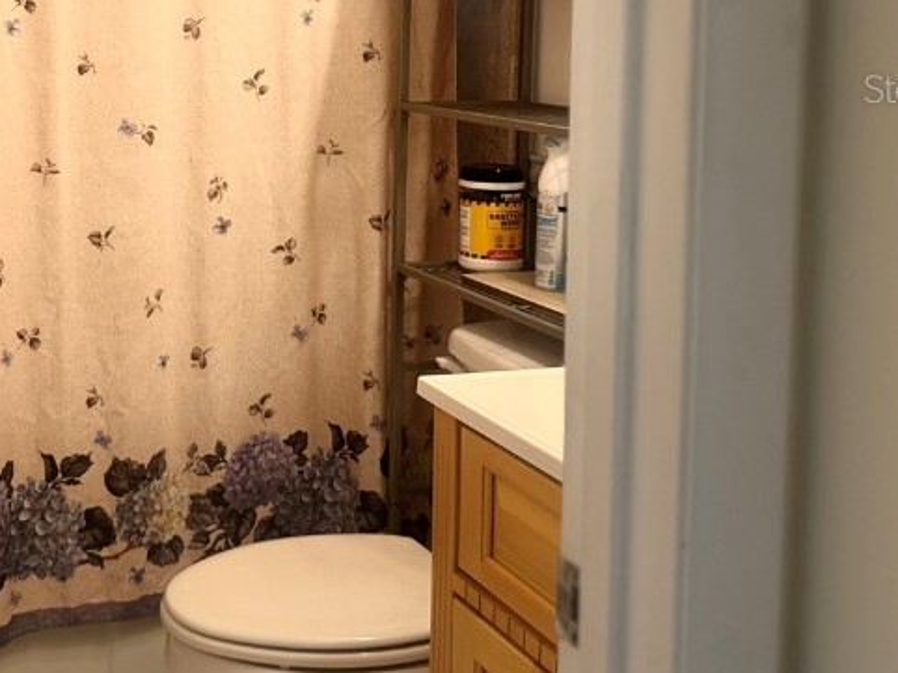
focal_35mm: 51
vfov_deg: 27.7
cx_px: 86
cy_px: 88
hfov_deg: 35.3
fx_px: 1322
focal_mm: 6.76
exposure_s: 1/60
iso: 160
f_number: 1.78
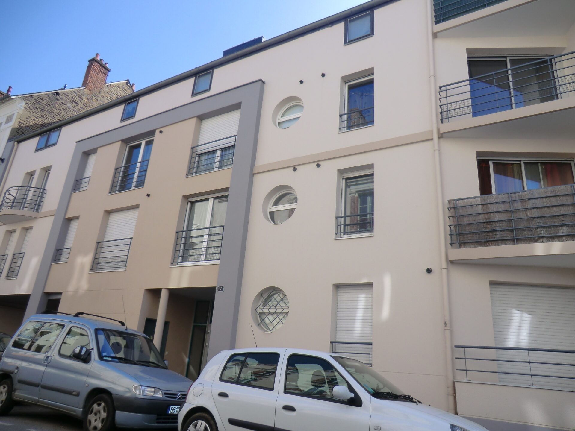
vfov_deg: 56.8
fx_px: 399
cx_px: 288
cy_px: 216
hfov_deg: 71.6
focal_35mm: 24
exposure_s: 1/500
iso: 64
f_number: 3.2
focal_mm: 4.3
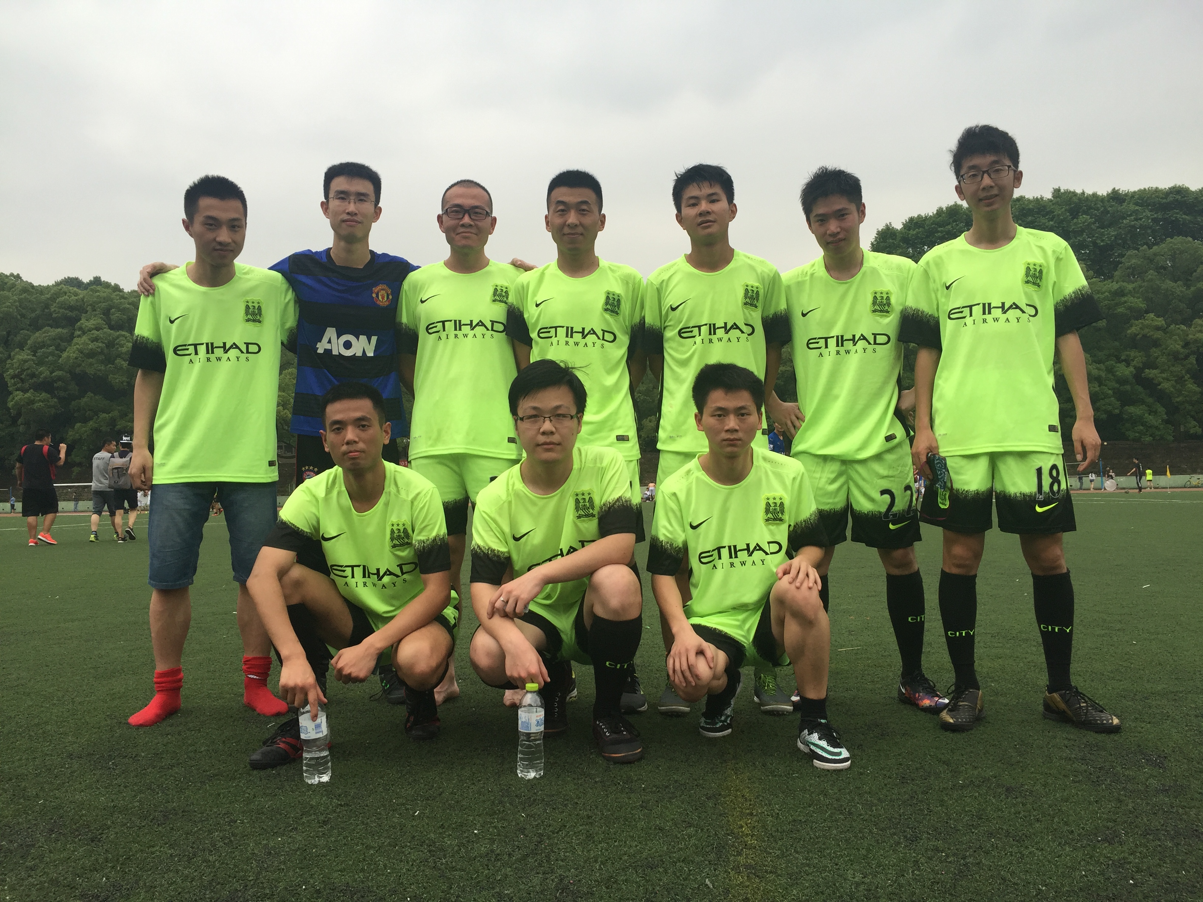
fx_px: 1008
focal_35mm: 29
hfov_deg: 61.7
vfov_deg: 48.2
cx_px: 602
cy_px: 451
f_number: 2.2
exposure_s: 1/100
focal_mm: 4.15
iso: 40
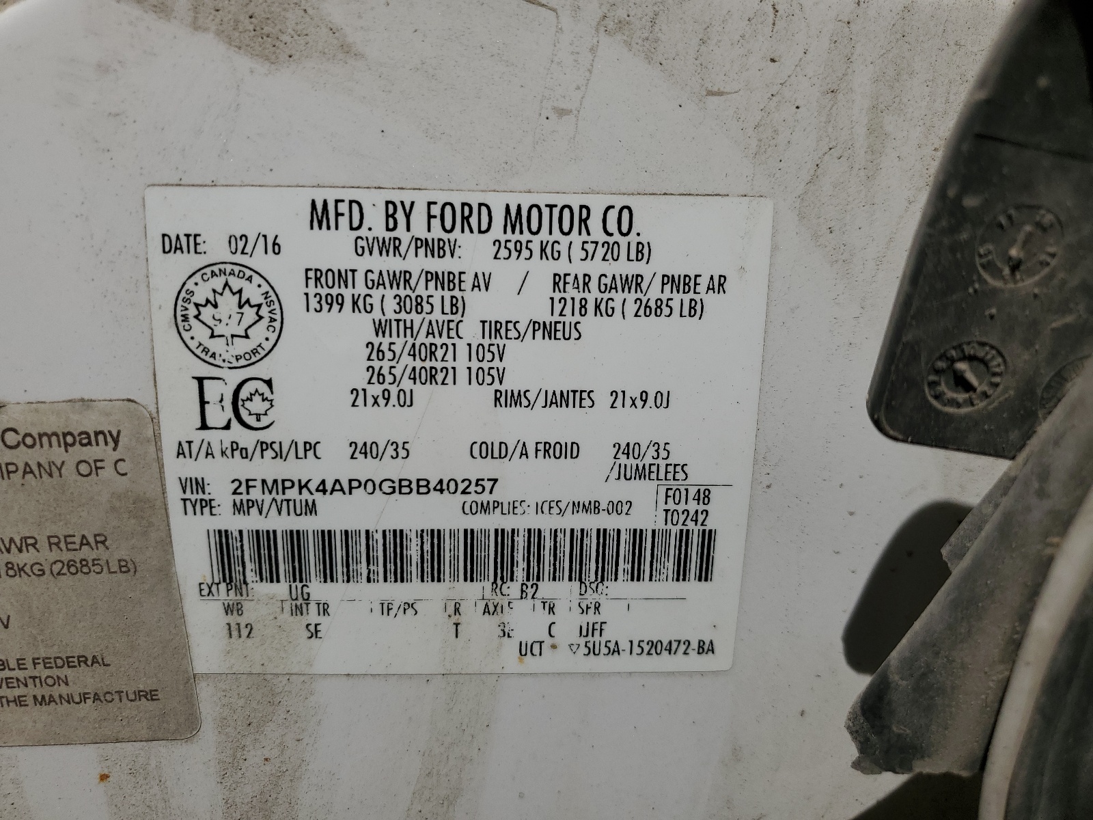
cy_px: 410
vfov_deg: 53.1
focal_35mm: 26
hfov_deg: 67.3
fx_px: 821
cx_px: 546
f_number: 1.5
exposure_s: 1/10000
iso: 51
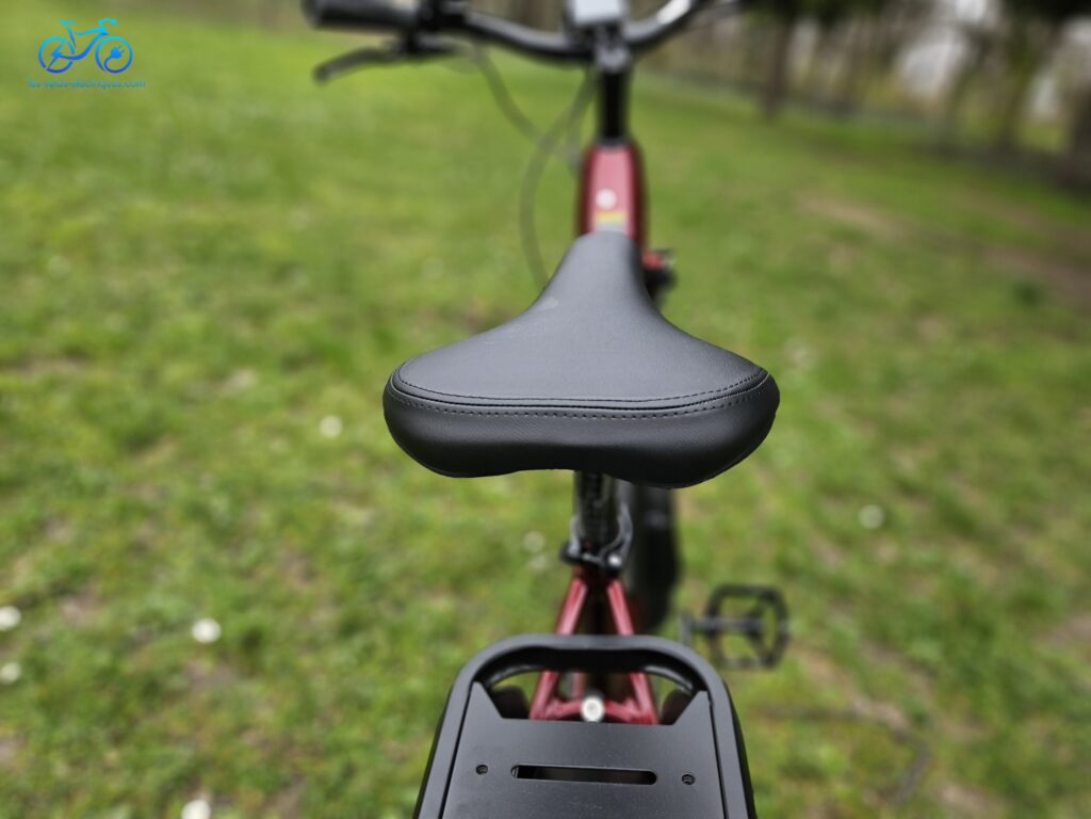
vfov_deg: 58.9
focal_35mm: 23
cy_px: 410
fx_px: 725
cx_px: 546
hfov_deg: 73.9
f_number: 1.8
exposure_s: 1/719
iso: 64
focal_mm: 5.4
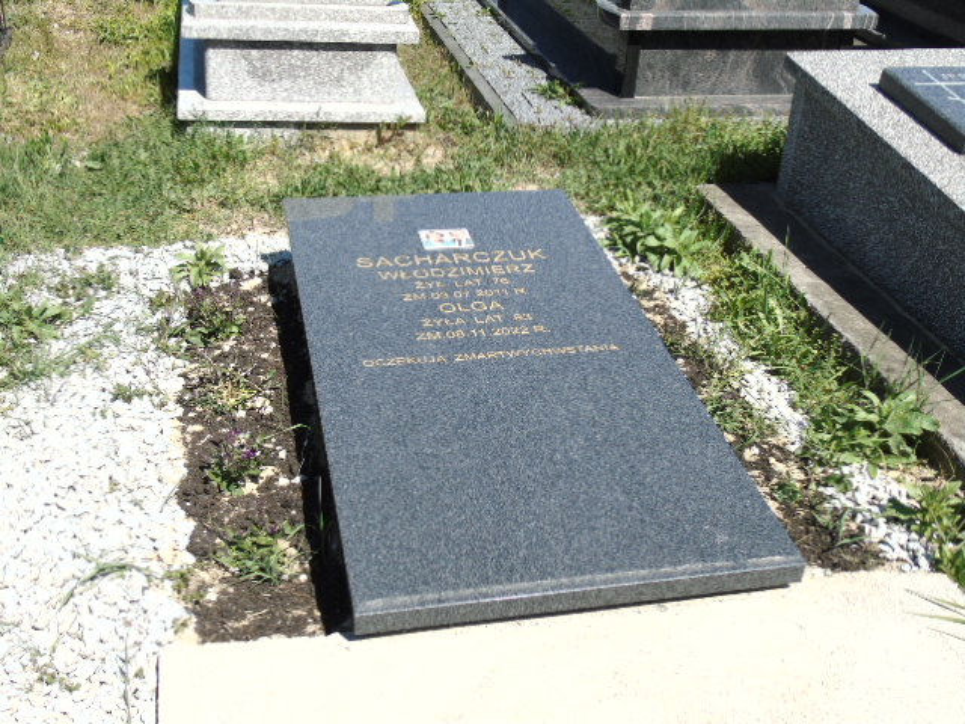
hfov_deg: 46.8
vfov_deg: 36.0
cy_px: 362
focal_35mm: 40
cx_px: 482
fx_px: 1115
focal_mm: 7.1
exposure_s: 1/640
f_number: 3.9
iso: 80
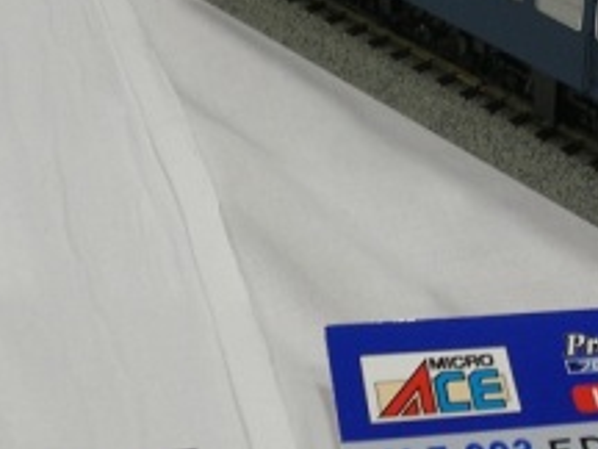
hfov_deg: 19.9
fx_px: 1676
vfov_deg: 15.2
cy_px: 170
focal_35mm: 97
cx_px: 515
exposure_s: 1/25.6
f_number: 3
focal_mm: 7.1
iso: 50
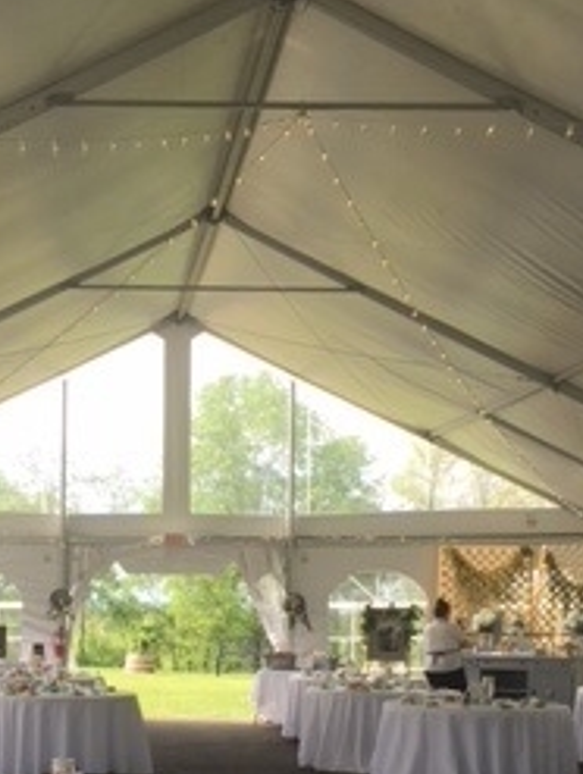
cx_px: 113
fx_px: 1680
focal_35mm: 75
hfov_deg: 19.5
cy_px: 652
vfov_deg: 25.4
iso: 25
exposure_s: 1/322
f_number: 2.2
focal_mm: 4.15
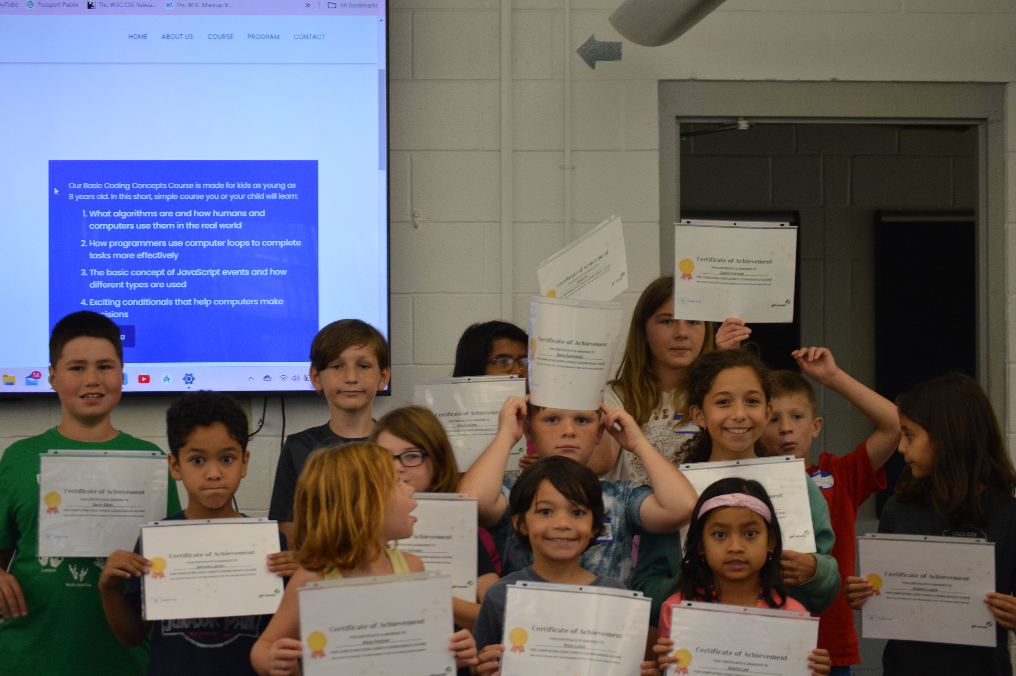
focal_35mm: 82
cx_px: 508
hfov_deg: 24.6
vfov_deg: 16.5
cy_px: 338
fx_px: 2326
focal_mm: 55
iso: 560
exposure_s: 1/60
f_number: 4
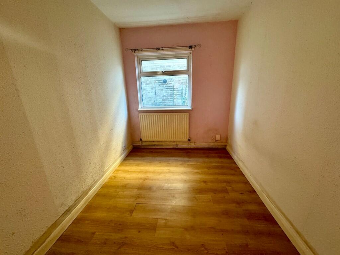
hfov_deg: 102.1
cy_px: 128
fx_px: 138
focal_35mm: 14
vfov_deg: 85.7
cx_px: 170
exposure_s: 1/60
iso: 500
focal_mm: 2.22
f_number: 2.2
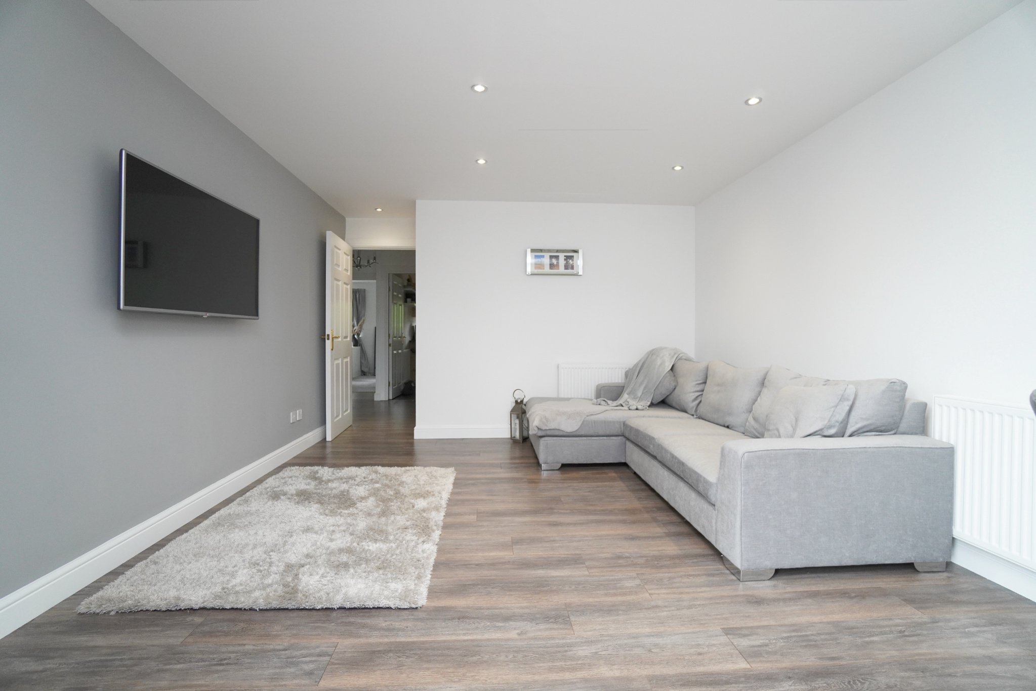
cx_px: 518
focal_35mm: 15
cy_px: 346
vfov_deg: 77.3
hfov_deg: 100.4
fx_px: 432
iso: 800
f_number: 4
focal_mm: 10
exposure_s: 1/160
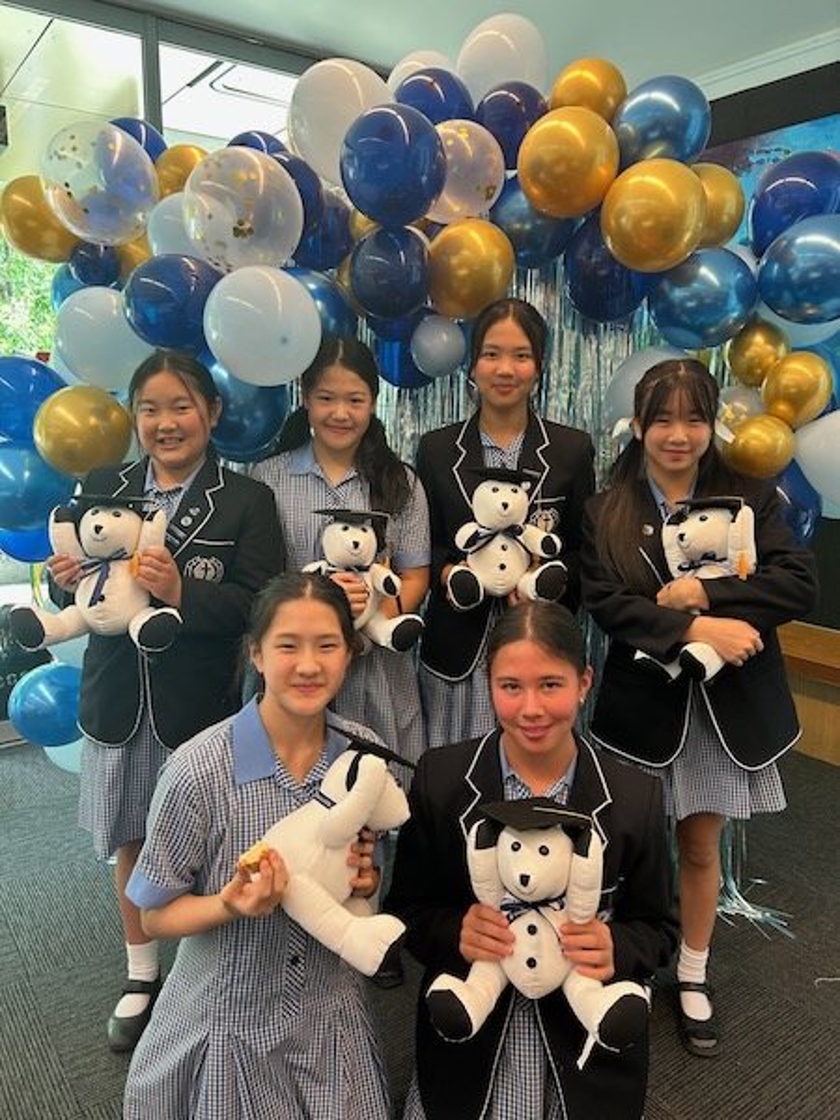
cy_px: 560
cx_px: 420
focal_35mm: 26
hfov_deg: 53.1
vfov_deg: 67.3
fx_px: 841
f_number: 1.5
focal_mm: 5.7
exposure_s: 1/50
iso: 125
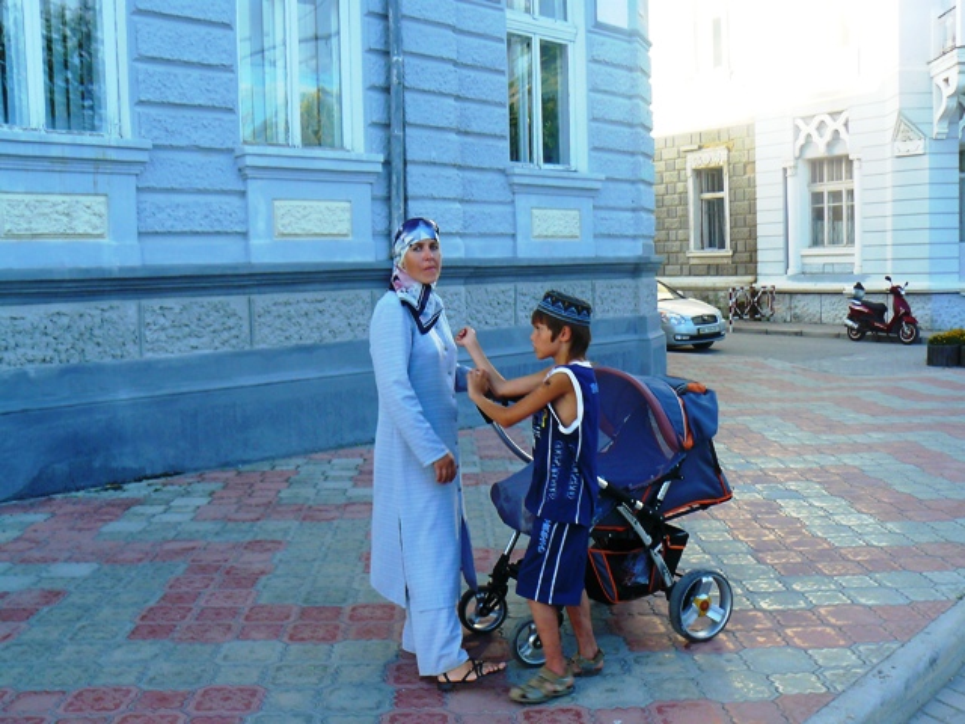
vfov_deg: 39.7
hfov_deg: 51.4
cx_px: 482
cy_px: 362
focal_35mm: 36
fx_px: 1004
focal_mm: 6
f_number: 4
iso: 100
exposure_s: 1/125
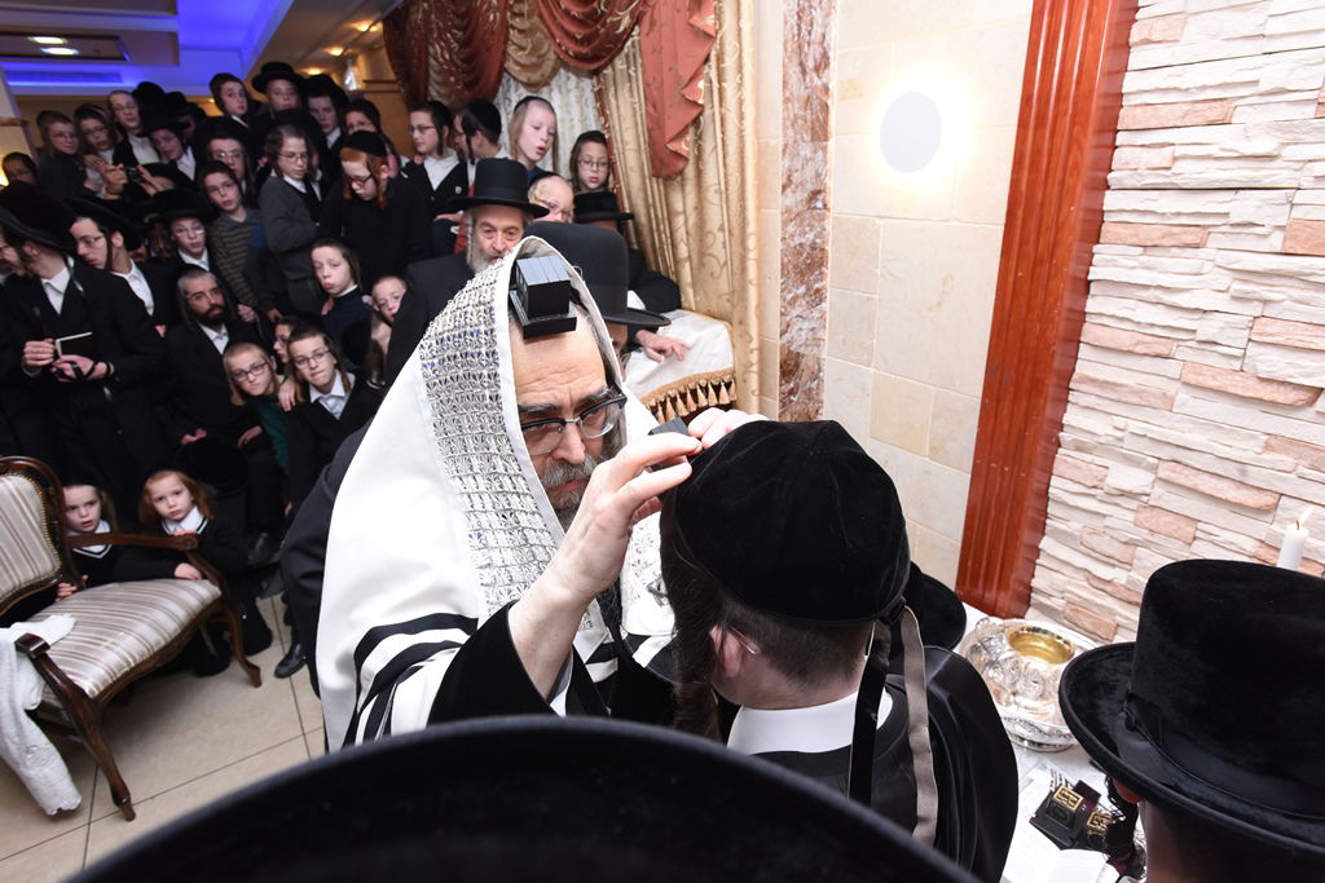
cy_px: 442
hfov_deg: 86.9
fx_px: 699
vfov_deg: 64.6
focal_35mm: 19
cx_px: 662
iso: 1250
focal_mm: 19
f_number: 8
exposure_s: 1/160
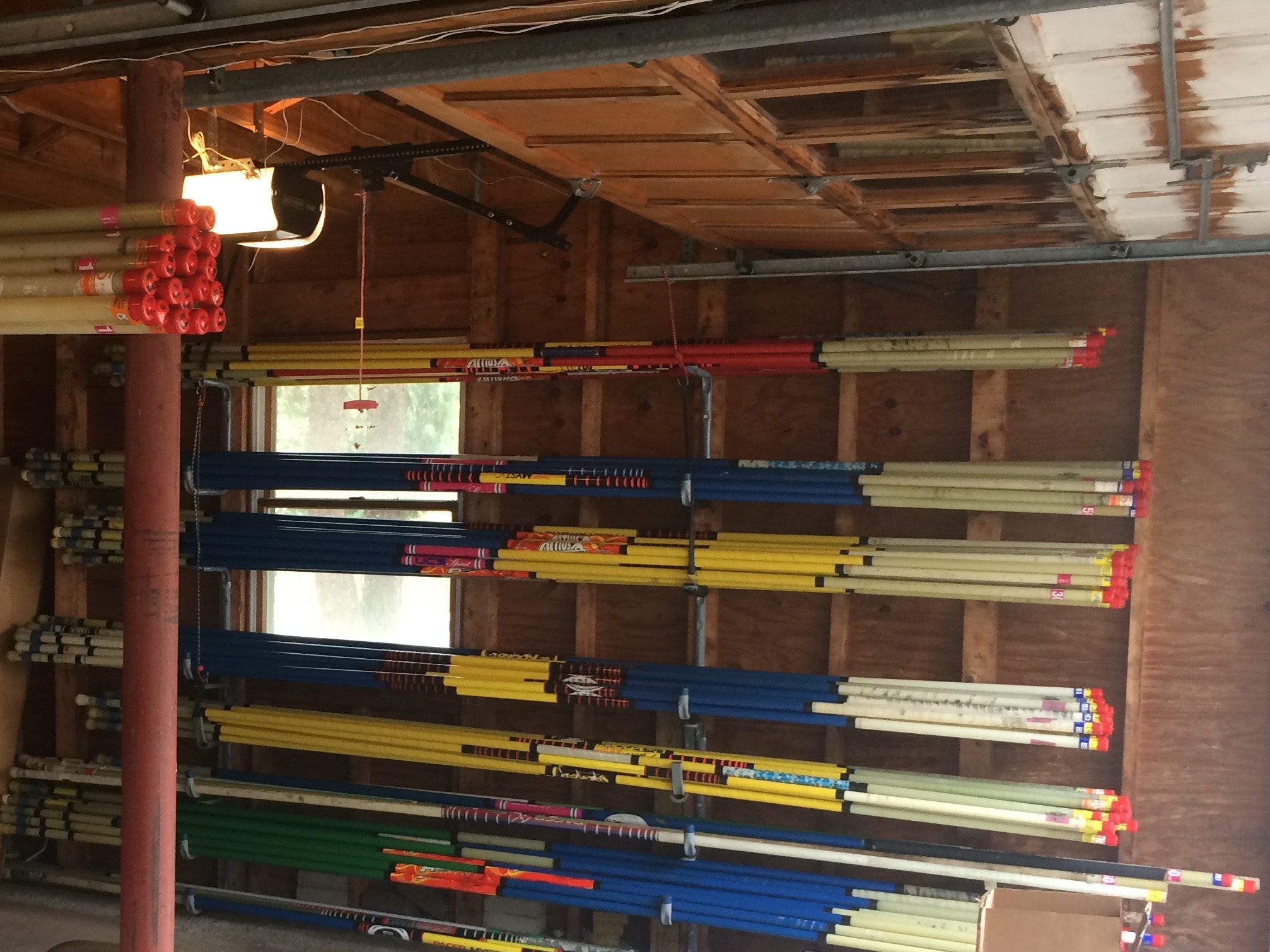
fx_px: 1724
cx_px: 248
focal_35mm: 47
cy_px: 636
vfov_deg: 30.6
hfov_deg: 38.8
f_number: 2.2
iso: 64
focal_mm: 4.15
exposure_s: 1/30
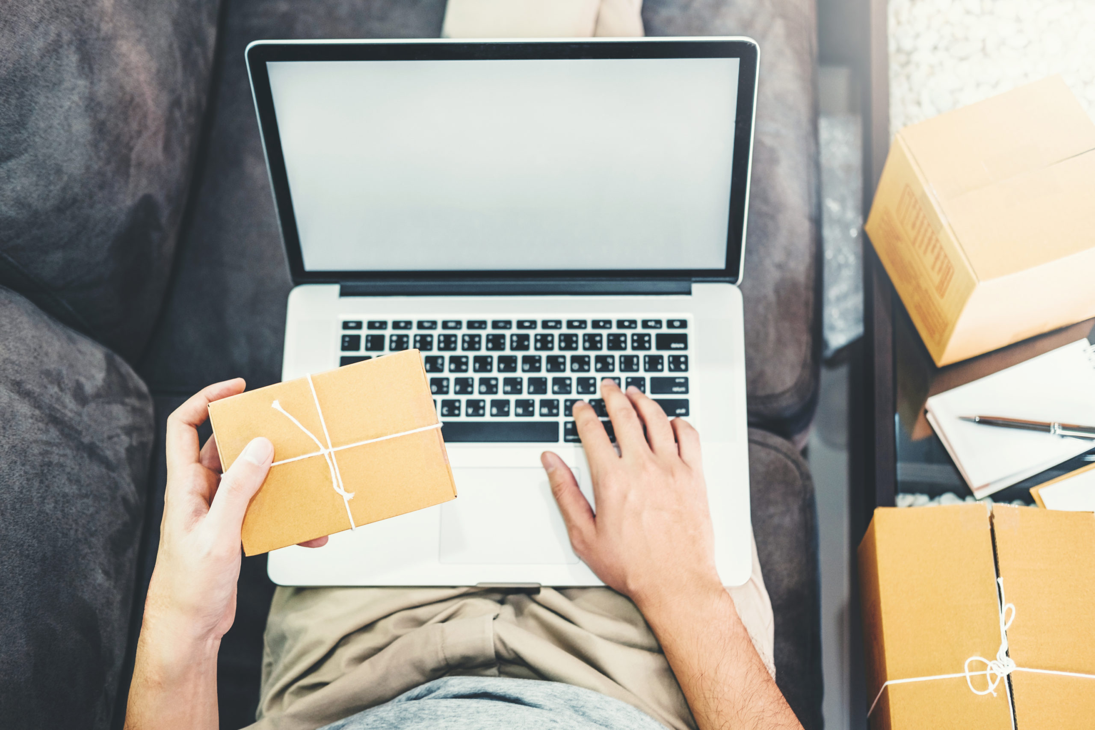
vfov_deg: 25.5
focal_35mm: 53
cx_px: 548
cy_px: 365
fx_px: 1612
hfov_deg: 37.5
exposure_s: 1/50
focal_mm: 35
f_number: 2.2
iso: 200
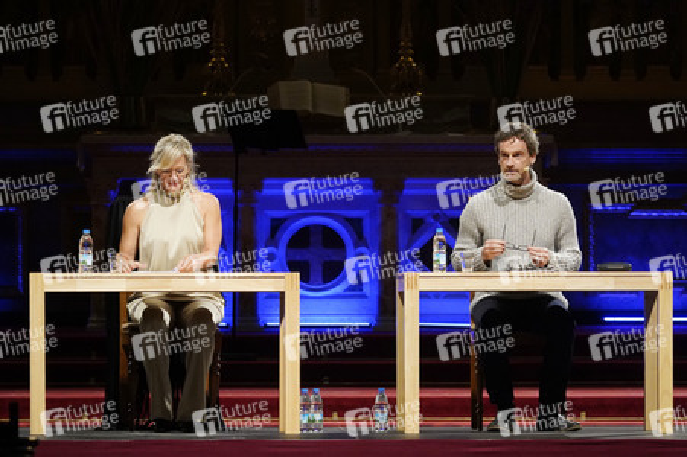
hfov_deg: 7.4
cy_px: 228
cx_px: 344
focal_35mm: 280
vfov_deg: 4.9
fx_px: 5339
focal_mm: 280
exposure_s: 1/200
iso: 6400
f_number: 5.6
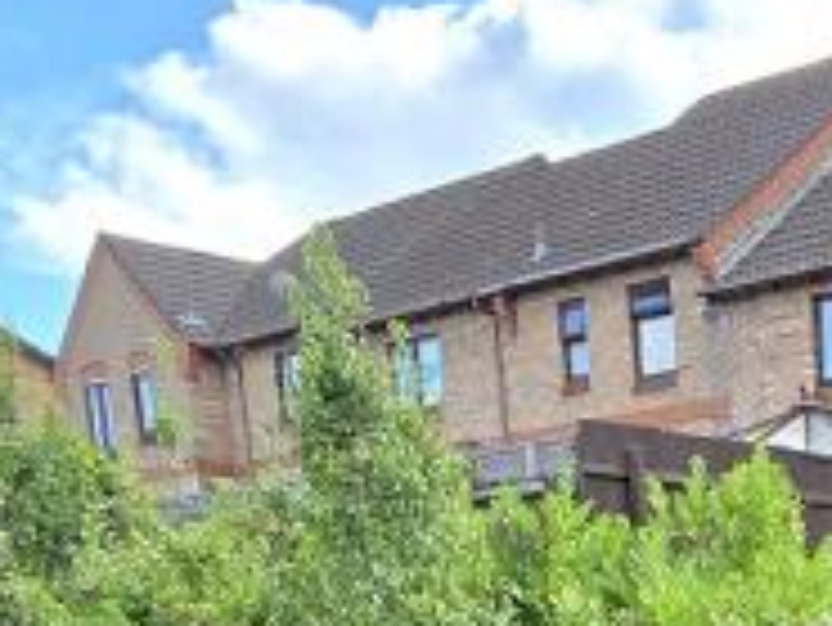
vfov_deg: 16.5
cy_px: 1180
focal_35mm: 72
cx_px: 1165
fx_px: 1732
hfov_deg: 23.0
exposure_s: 1/1000
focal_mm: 2.2
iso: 50
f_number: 2.2
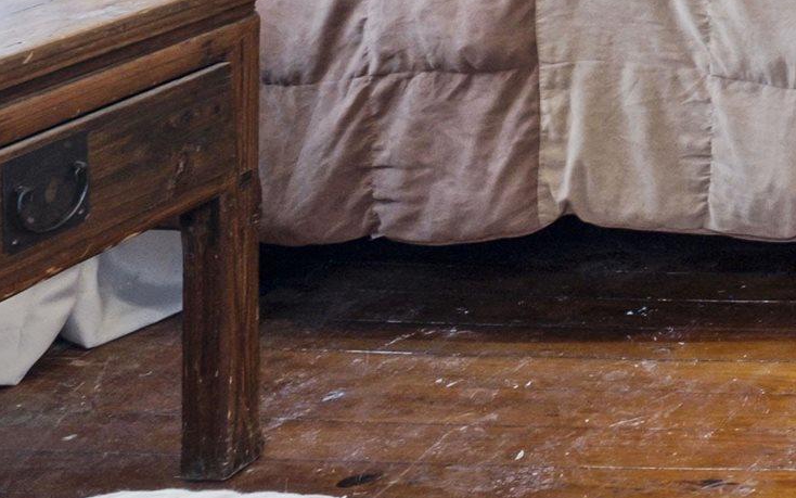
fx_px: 1389
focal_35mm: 64
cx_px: 1508
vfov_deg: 16.3
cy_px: -458
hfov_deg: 20.2
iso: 1250
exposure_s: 1/8
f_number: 8
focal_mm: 10
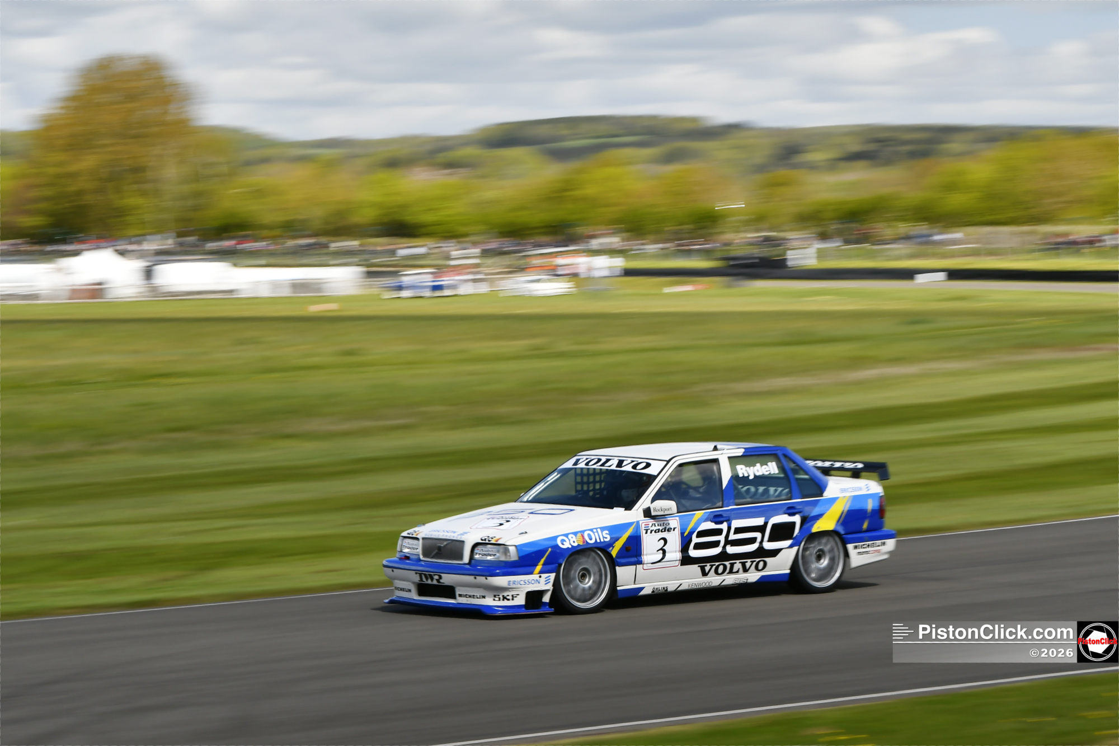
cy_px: 373
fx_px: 3263
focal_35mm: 105
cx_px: 560
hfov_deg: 19.5
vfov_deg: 13.0
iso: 160
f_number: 10
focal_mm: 70
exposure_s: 1/125
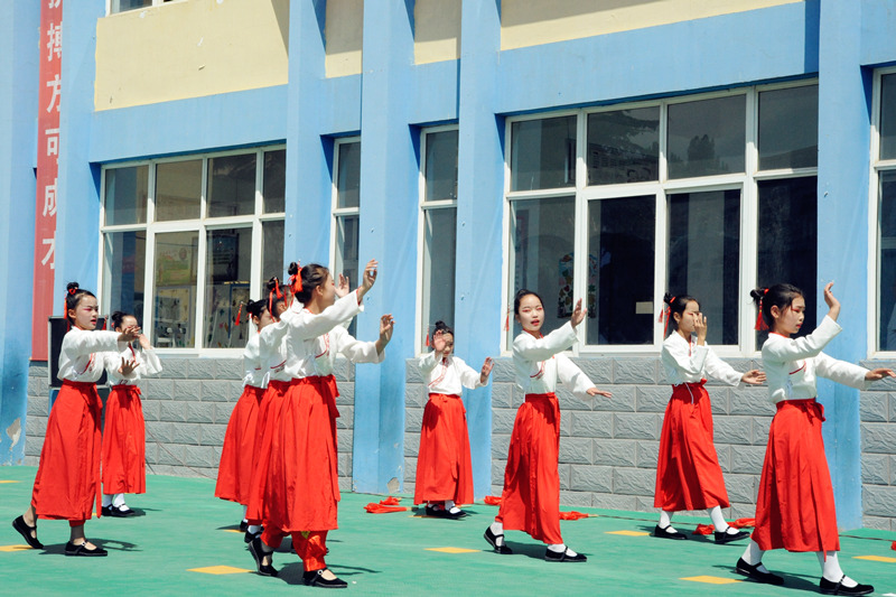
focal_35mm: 60
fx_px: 1493
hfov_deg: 33.4
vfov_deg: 22.6
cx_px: 448
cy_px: 298
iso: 3200
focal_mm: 60
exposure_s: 1/1600
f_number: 20
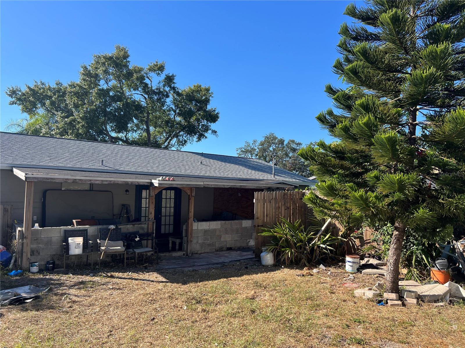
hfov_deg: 67.3
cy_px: 174
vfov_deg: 53.1
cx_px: 232
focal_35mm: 26
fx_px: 349
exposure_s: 1/2165
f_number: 1.5
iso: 50
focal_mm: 5.7
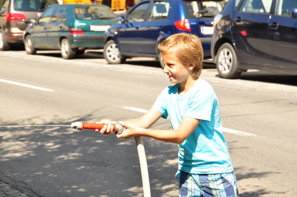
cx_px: 148
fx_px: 865
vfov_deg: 13.0
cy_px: 98
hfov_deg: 19.5
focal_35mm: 105
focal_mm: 70
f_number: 7.1
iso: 250
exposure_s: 1/250
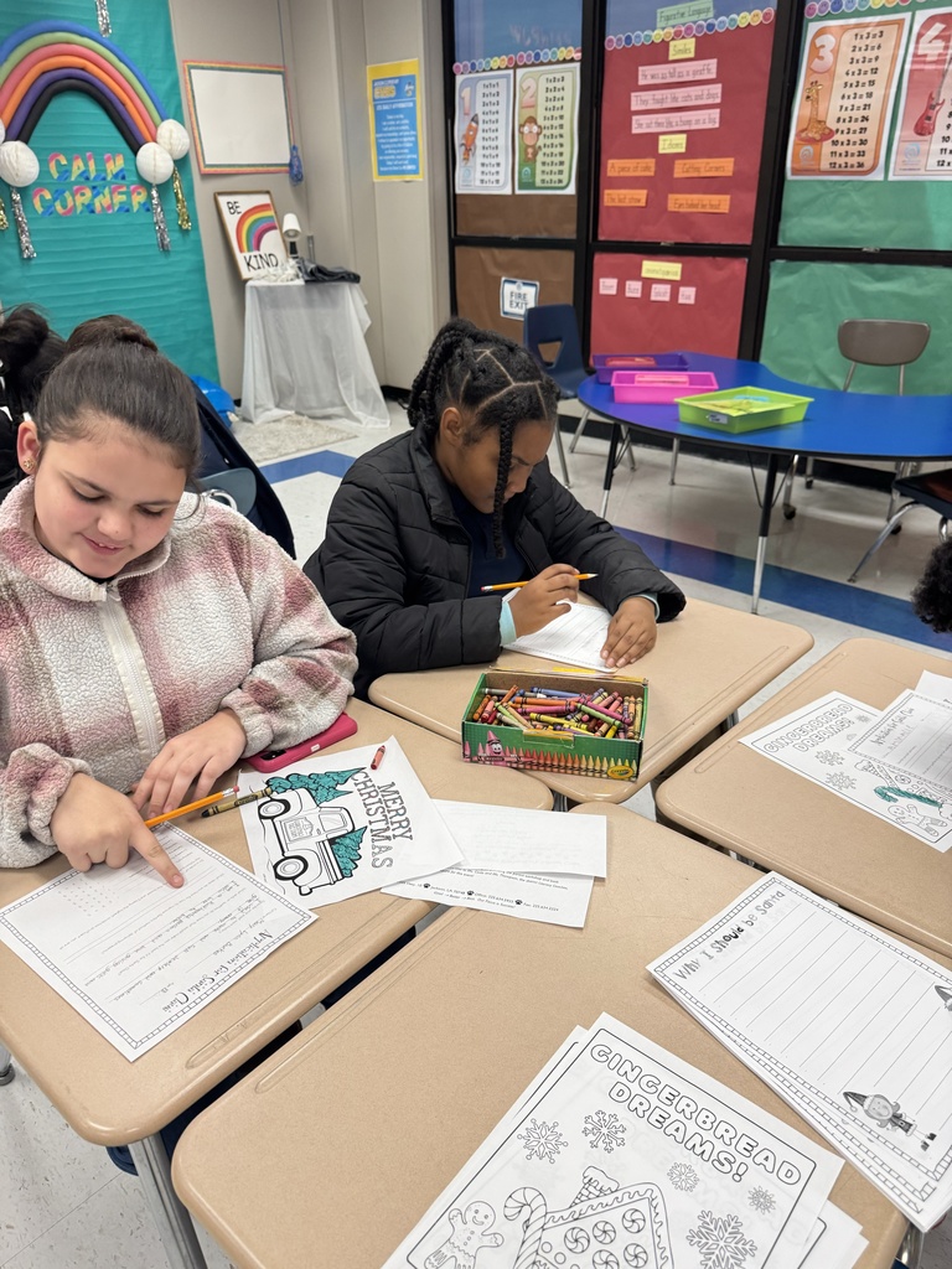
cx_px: 476
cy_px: 634
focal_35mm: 24
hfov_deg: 56.8
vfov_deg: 71.6
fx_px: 880
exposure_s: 1/120
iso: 160
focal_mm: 6.76
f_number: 1.78
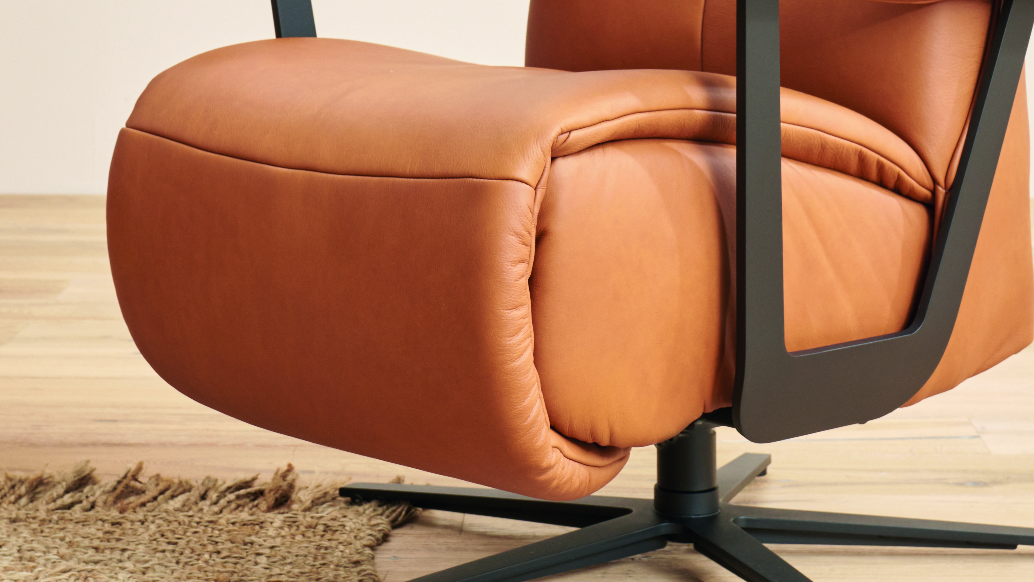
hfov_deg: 22.2
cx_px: 424
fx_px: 2632
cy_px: -48
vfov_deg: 12.4
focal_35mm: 96
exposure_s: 1/100
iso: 160
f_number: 8
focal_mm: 40
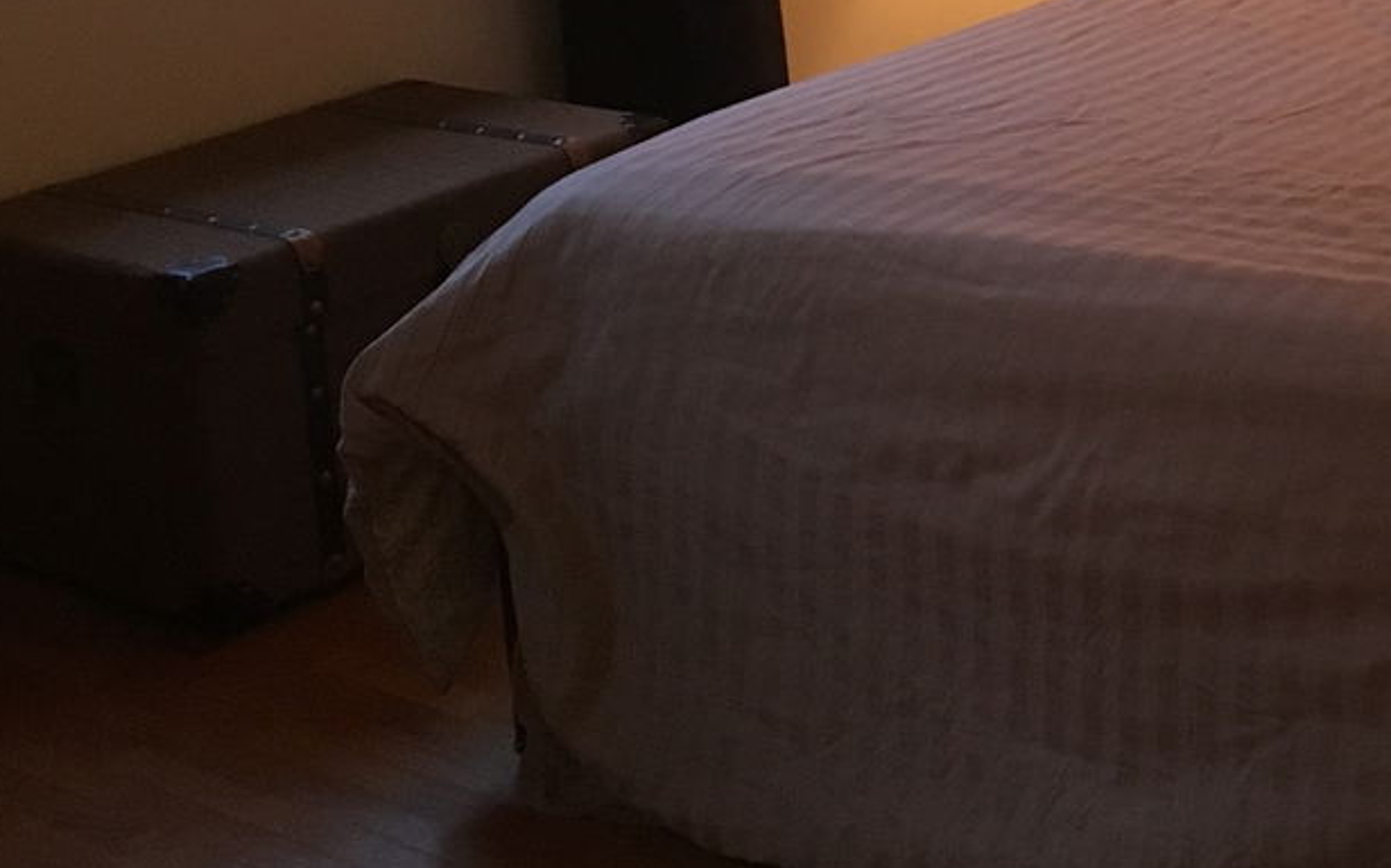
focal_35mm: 80
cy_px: -154
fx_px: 3032
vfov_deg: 15.7
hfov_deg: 25.0
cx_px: 1287
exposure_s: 1/33
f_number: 2.2
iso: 250
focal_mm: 4.15
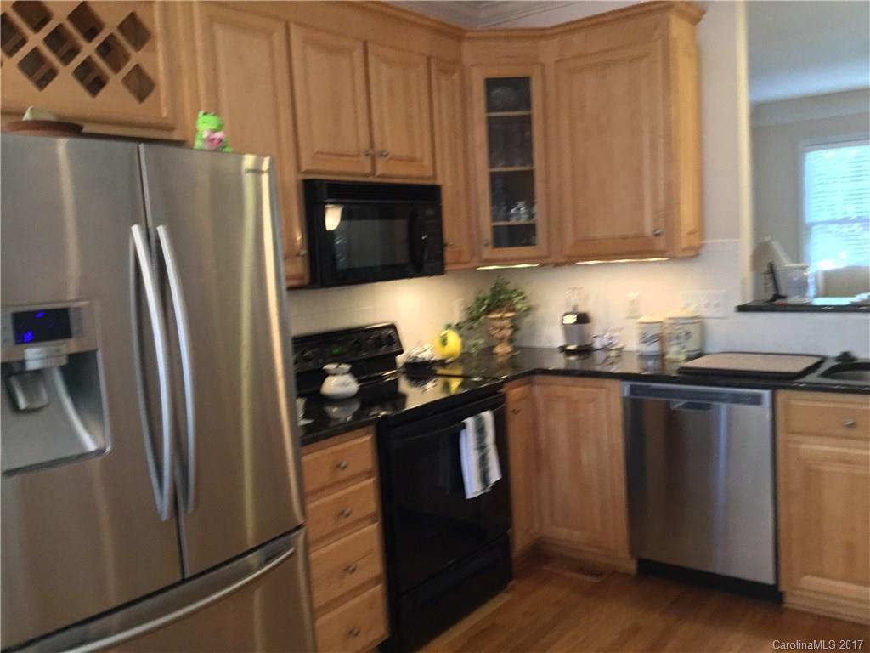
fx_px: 779
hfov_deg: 58.4
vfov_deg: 45.4
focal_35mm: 31
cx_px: 435
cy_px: 326
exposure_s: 1/24
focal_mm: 3.3
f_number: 2.4
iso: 200
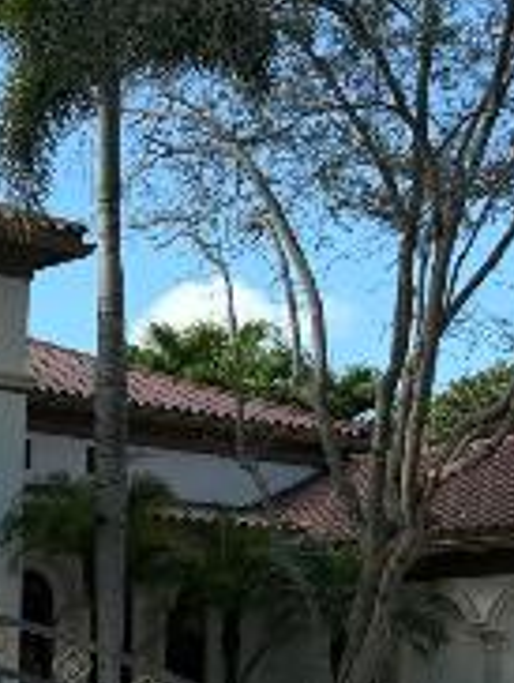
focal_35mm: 101
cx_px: -210
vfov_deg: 18.6
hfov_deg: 13.9
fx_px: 1995
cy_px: 769
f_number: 1.78
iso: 80
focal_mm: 6.76
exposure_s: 1/2525
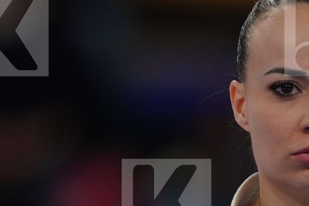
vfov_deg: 0.8
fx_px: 14390
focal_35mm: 1677
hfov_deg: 1.2
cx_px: 329
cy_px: 203
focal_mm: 400
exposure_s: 1/500
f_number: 2.8
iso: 640
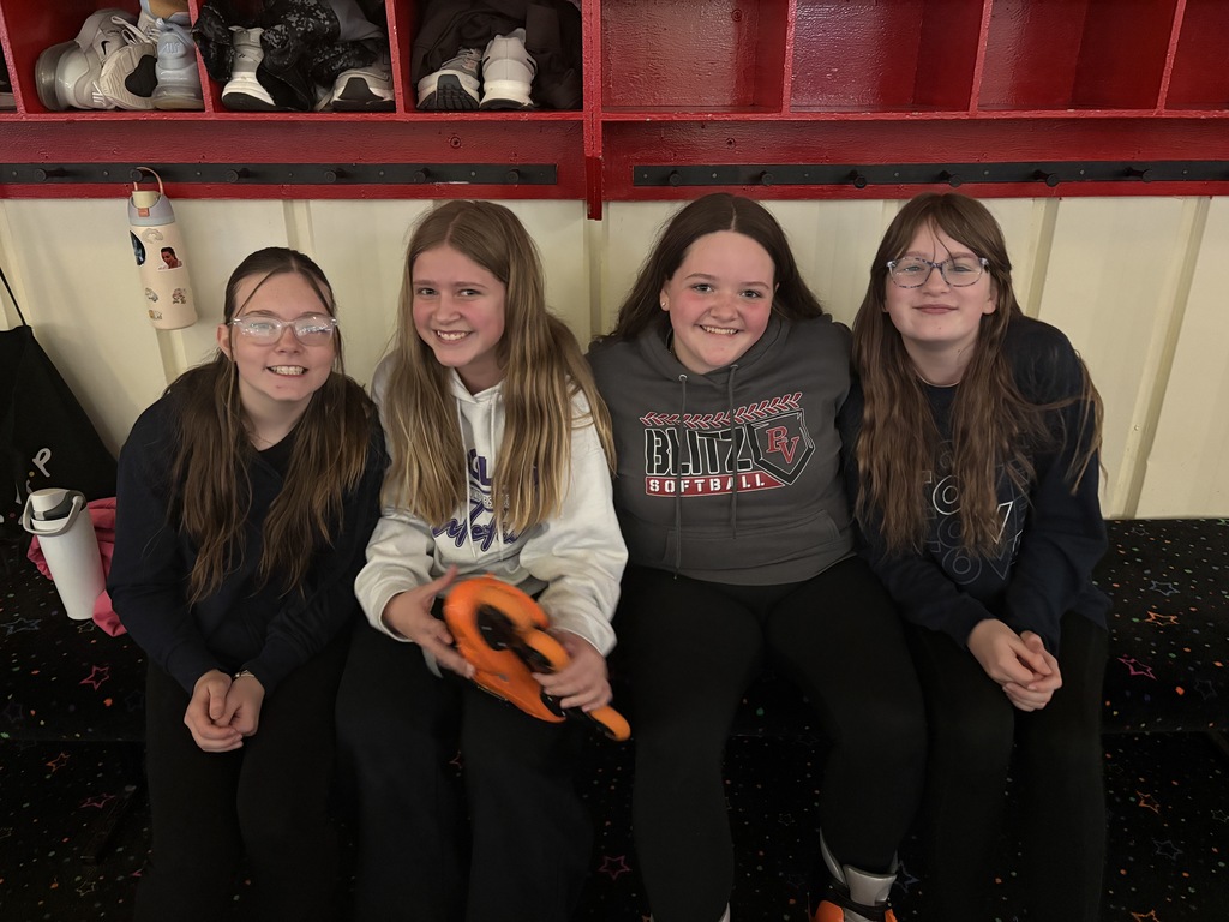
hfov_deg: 67.3
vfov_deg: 53.1
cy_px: 461
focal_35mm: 26
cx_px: 614
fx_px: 923
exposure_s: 1/30
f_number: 1.6
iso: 640
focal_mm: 5.96
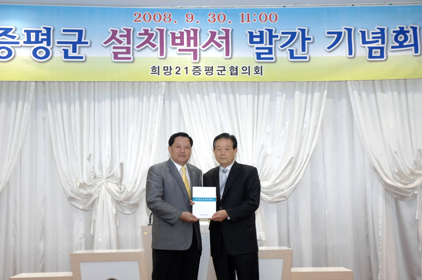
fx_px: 615
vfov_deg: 25.7
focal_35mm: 52
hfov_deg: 37.9
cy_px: 140
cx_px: 211
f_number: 6.7
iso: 800
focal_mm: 35
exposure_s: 1/60
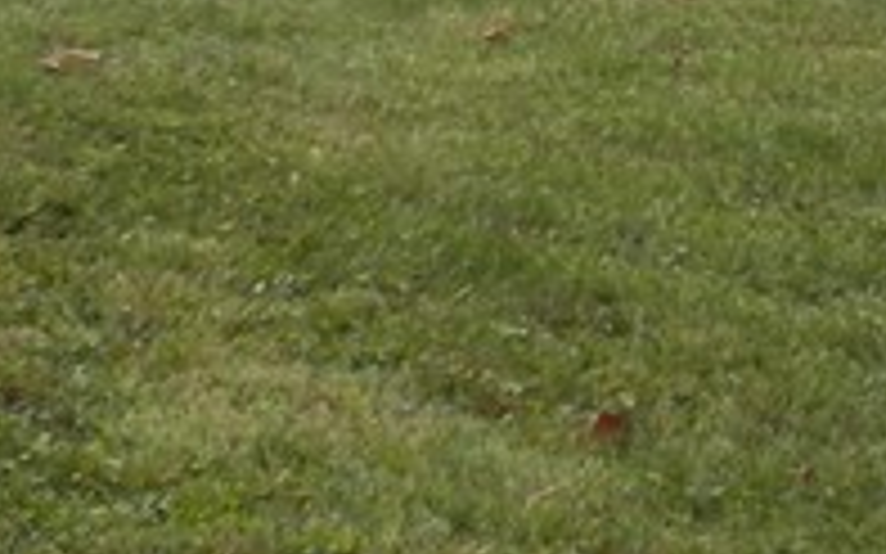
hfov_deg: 13.0
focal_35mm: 154
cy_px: -450
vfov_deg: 8.2
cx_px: 1246
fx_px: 3717
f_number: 2.8
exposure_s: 1/400
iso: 125
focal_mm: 4.9
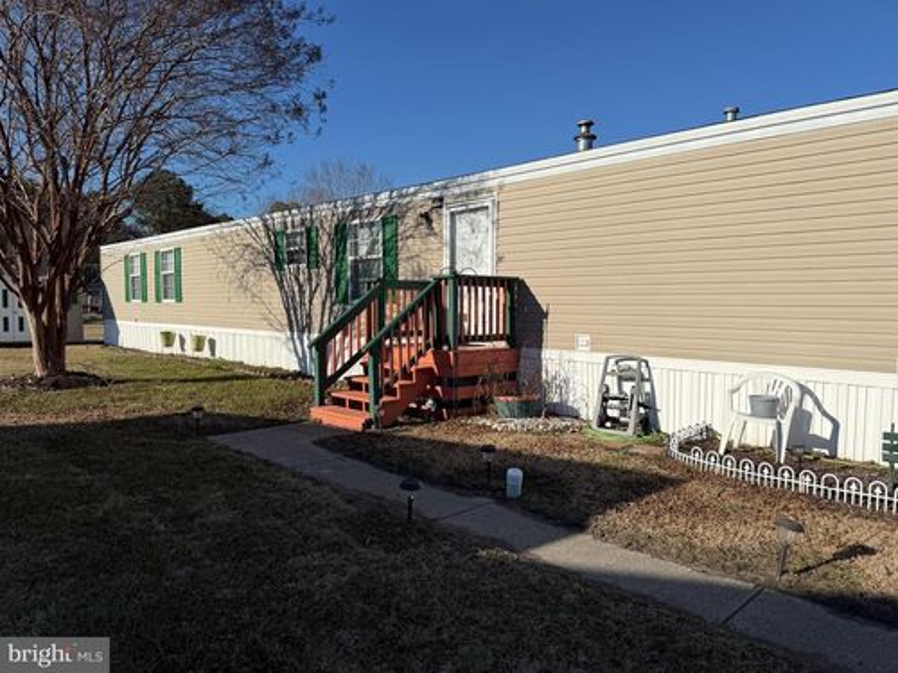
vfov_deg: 56.8
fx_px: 623
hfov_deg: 71.6
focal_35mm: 24
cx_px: 449
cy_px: 336
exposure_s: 1/8130
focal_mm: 6.76
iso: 80
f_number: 1.78
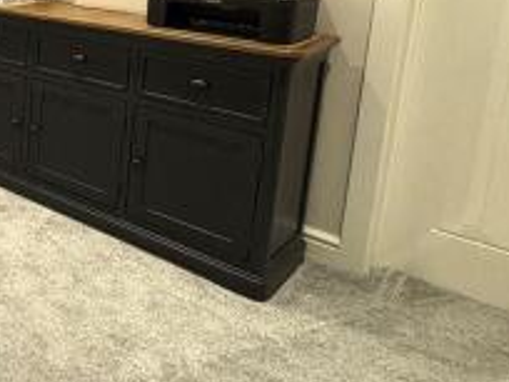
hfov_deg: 33.3
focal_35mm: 40
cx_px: -163
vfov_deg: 33.2
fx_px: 588
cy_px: 9
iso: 160
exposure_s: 1/50
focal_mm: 2.22
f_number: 2.2
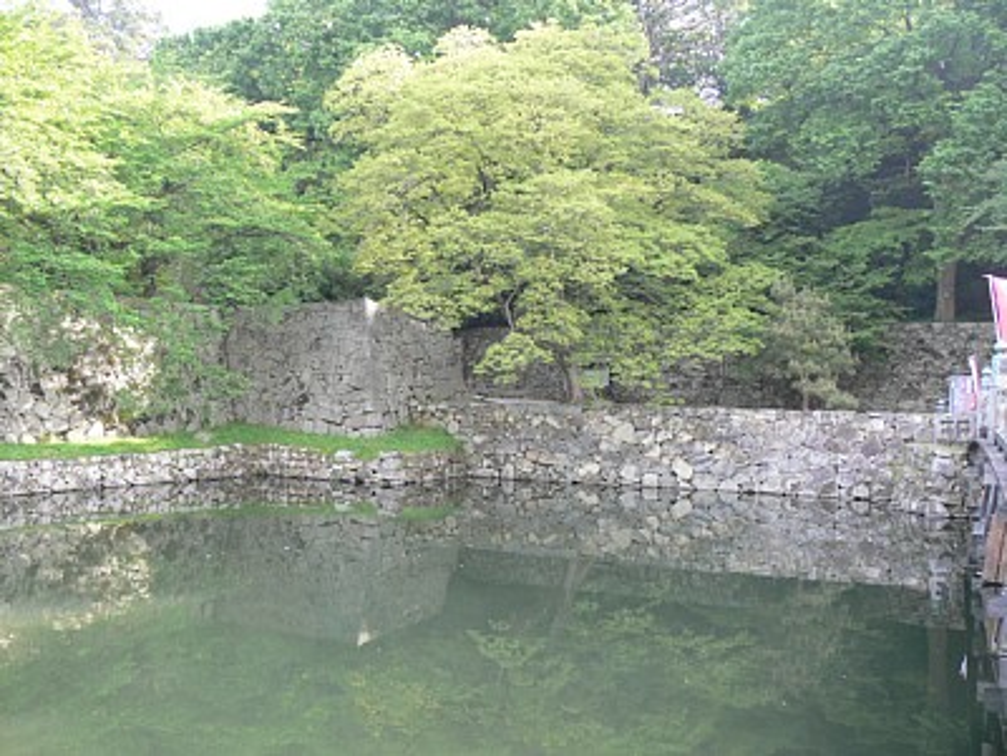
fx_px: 1018
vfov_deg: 40.7
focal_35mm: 35
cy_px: 378
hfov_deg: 52.6
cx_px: 504
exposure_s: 1/50
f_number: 3.2
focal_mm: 7.4
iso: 80
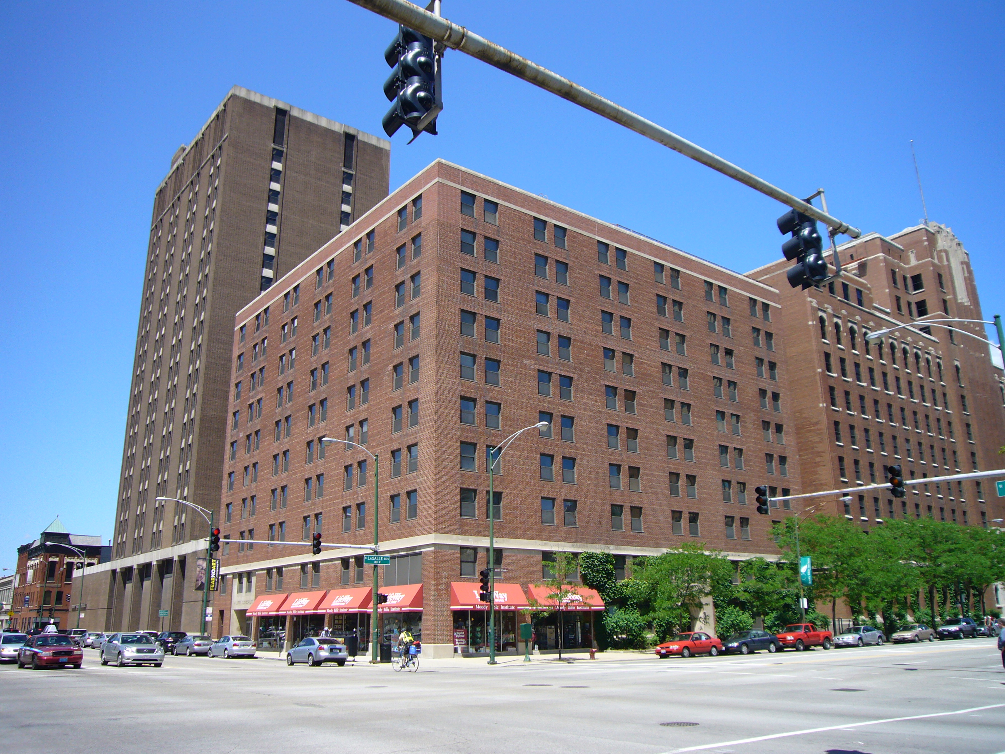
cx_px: 502
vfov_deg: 48.2
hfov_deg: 61.7
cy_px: 377
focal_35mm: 29
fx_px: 842
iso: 80
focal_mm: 4.7
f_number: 5.6
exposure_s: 1/200
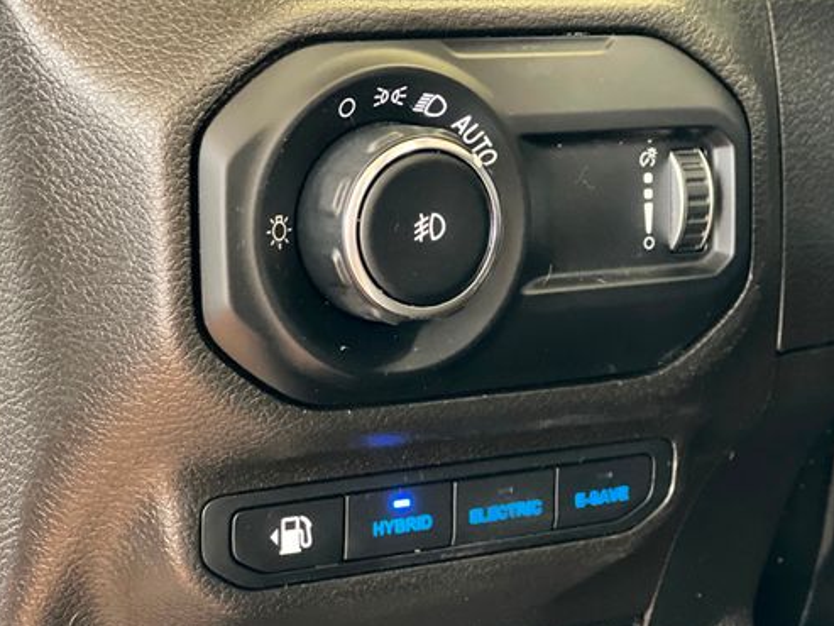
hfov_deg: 19.6
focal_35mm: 100
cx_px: 469
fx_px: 2410
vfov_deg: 14.8
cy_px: 294
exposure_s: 1/15
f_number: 2.8
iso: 800
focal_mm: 9
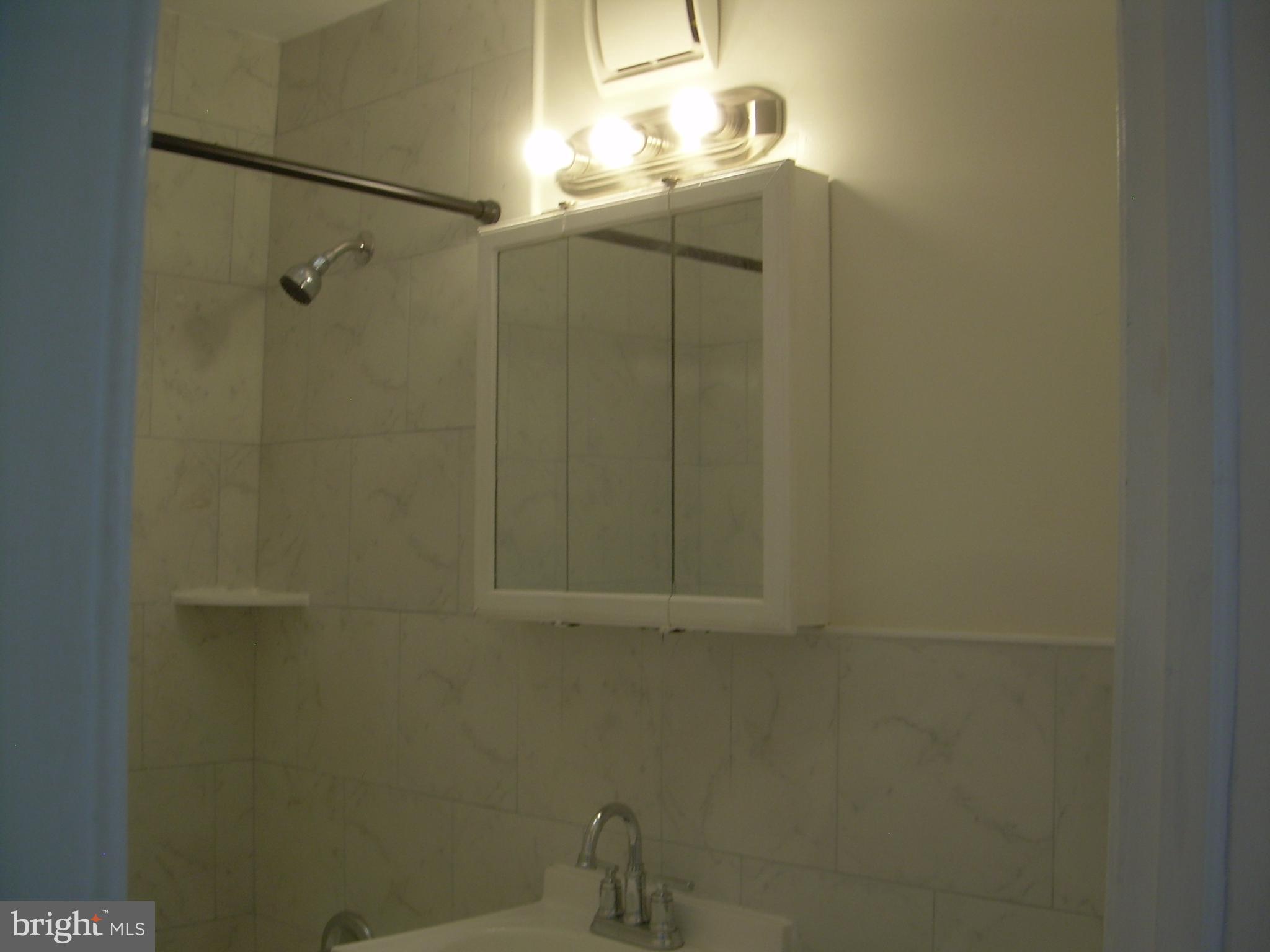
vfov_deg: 37.7
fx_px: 1394
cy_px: 476
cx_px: 635
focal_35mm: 38
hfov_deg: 49.0
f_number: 2.8
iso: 50
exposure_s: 1/50.4
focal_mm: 6.3
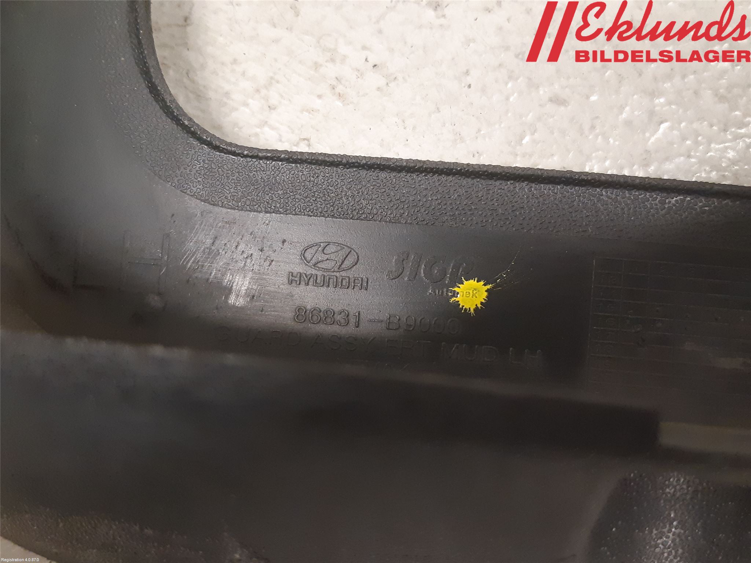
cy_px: 282
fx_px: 564
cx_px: 376
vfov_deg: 53.1
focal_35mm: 26
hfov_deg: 67.3
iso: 320
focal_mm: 3.93
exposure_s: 1/50
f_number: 1.7
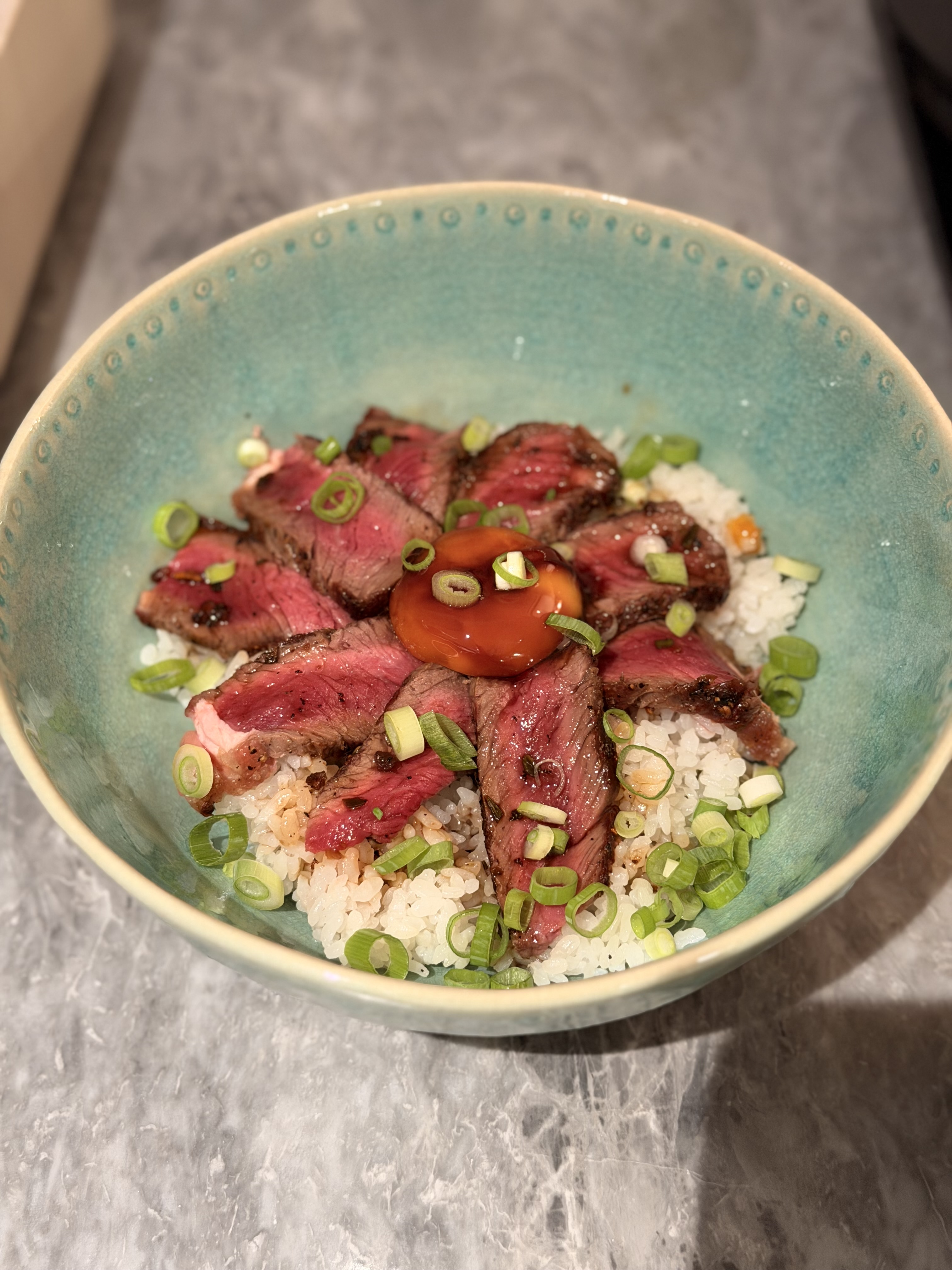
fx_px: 1760
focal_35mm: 48
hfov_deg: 30.3
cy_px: 635
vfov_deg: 39.7
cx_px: 476
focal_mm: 6.76
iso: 400
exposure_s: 1/40
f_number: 1.78
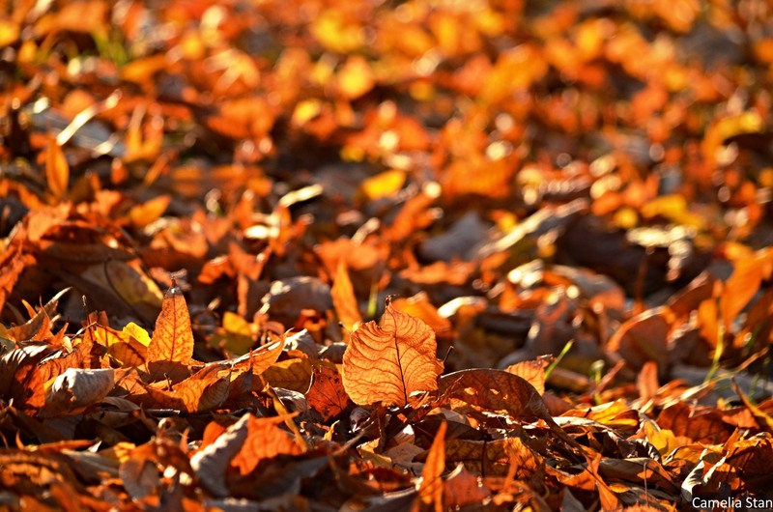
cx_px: 386
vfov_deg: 6.8
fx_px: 4339
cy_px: 256
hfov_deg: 10.2
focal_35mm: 202
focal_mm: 135
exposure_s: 1/1250
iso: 800
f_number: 4.8
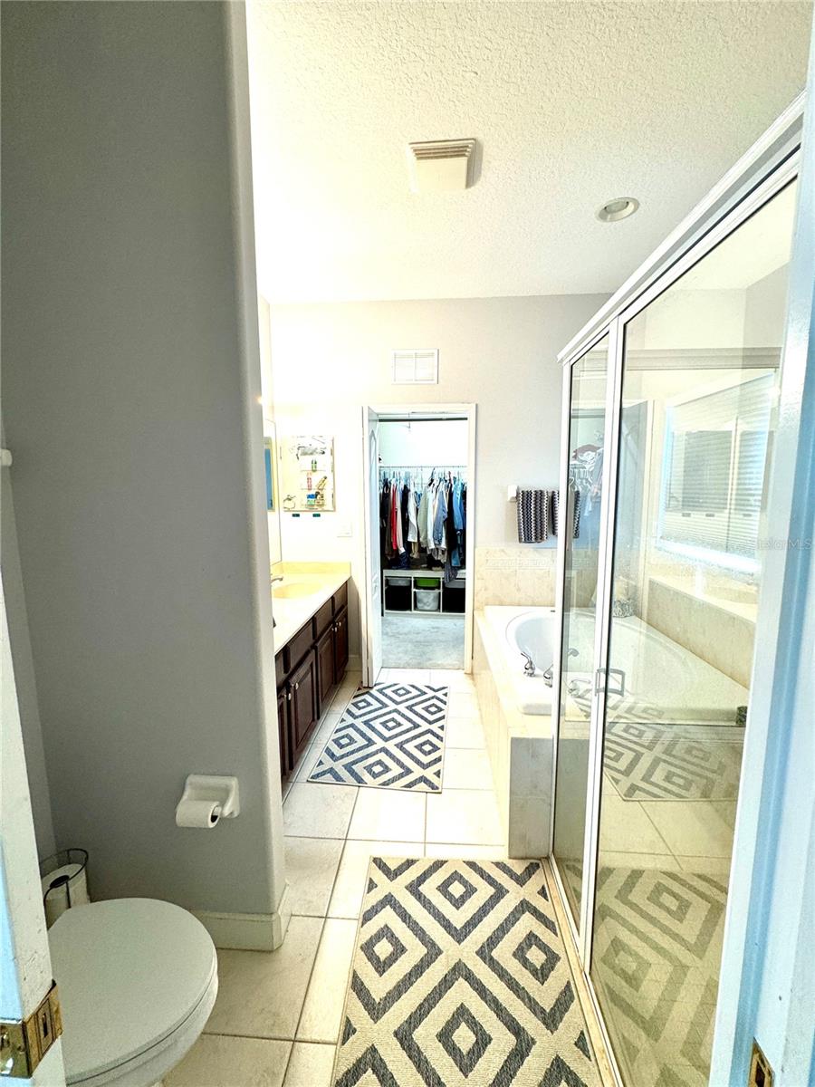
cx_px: 408
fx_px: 439
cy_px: 544
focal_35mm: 14
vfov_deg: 102.1
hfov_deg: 85.7
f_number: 2.2
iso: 160
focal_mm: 2.22
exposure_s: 1/120
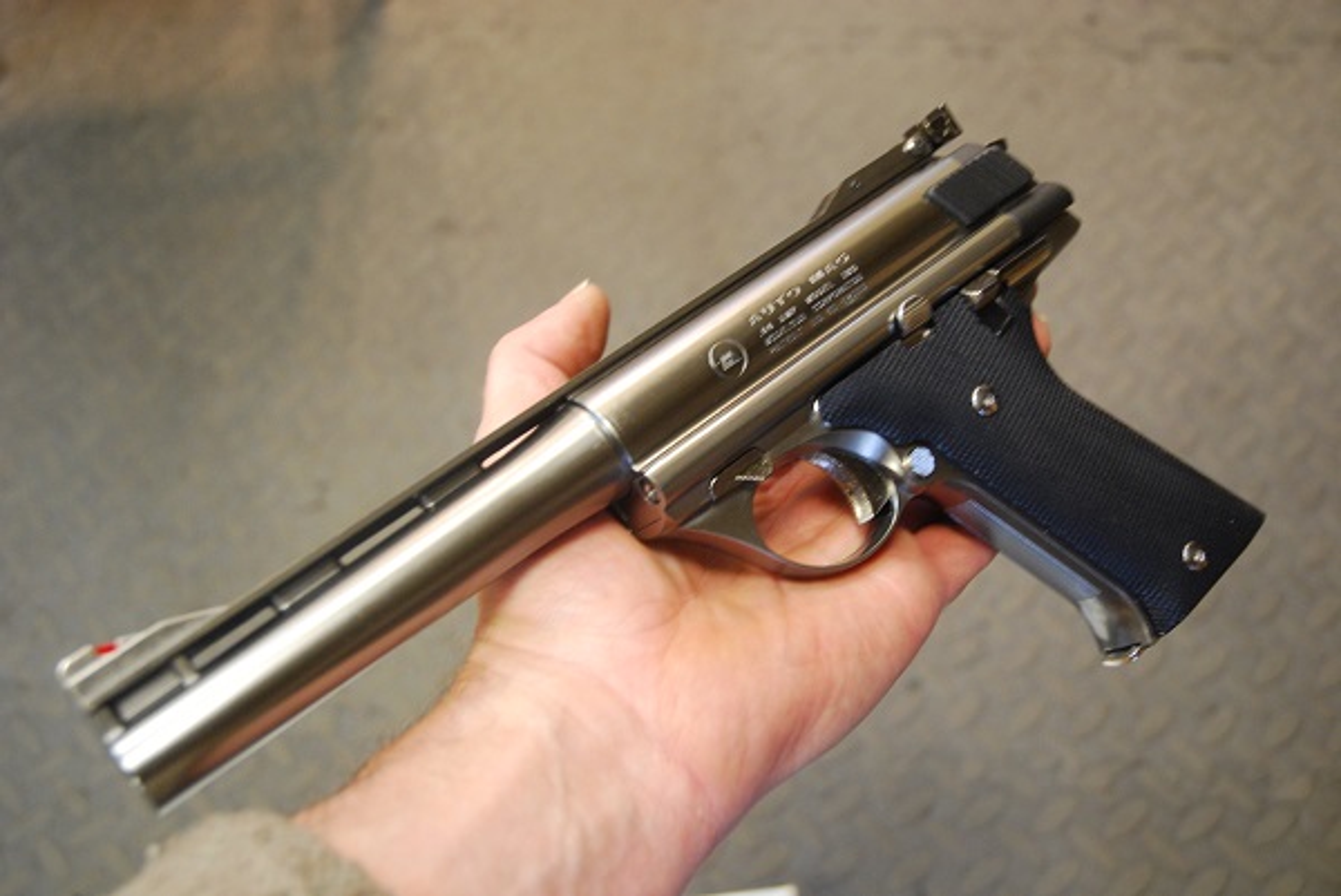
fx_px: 1510
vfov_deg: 33.1
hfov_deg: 47.9
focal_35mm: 40
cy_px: 448
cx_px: 670
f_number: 3.8
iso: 800
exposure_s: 1/30
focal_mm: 27
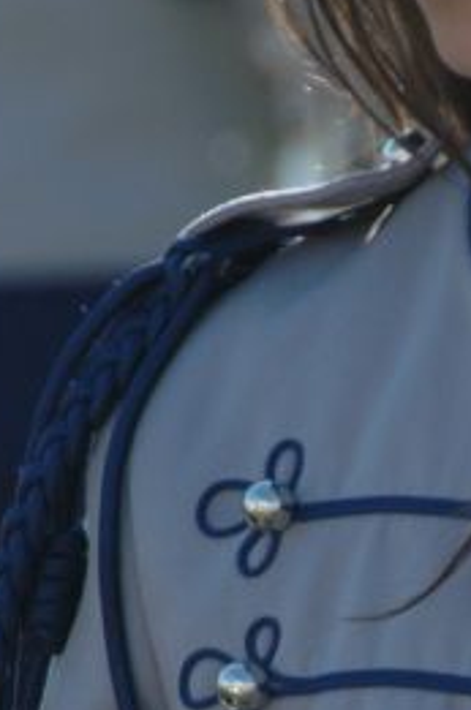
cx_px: 536
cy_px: 639
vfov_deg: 1.8
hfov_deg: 1.2
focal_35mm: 1178
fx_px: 23209
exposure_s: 1/320
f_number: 5.6
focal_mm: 200
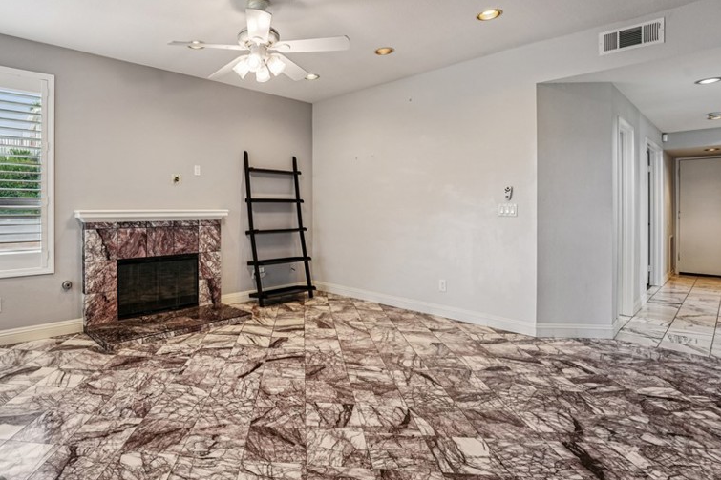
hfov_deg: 84.8
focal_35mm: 19
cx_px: 259
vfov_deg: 64.1
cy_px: 201
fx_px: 380
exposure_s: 1/30
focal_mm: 14
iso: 400
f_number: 8
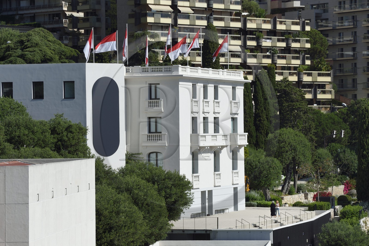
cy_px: 123
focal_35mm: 130
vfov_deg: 10.5
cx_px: 184
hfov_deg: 15.8
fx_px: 1332
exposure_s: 1/200
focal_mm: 130
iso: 200
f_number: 18
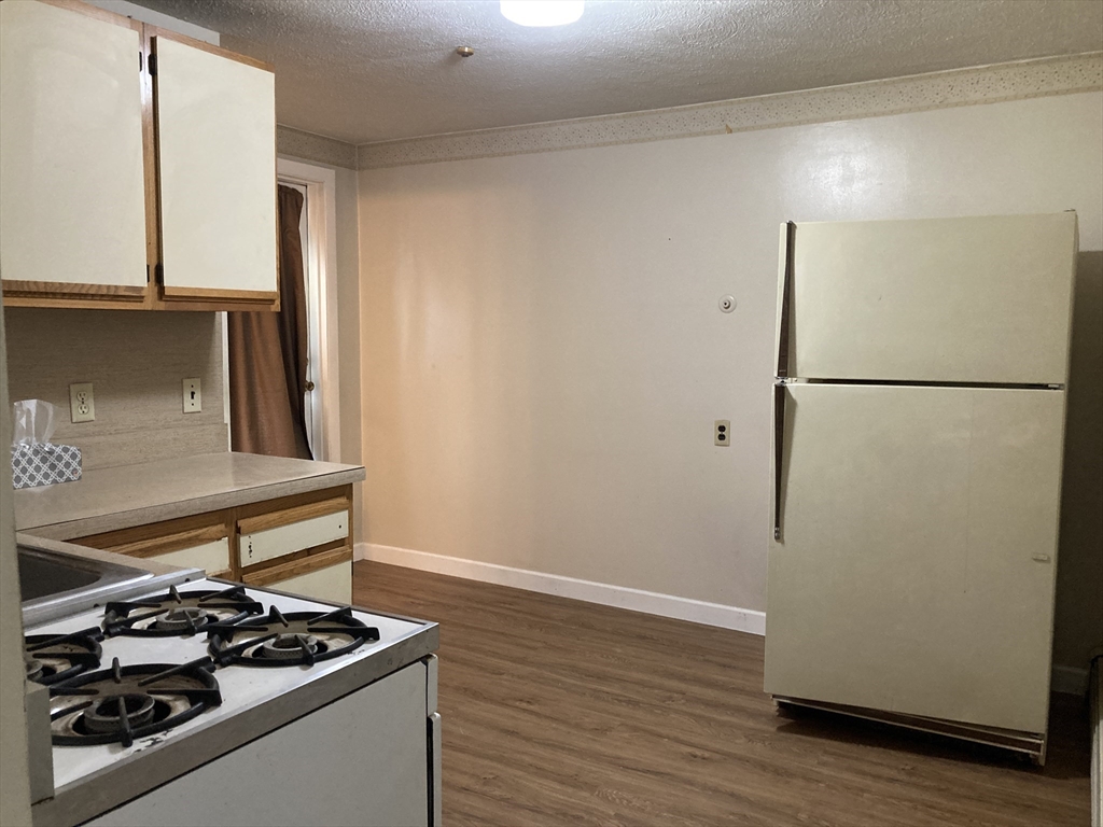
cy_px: 414
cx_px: 552
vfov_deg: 49.7
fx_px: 892
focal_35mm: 28
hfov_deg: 63.4
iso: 250
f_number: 1.8
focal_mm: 3.99
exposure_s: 1/40
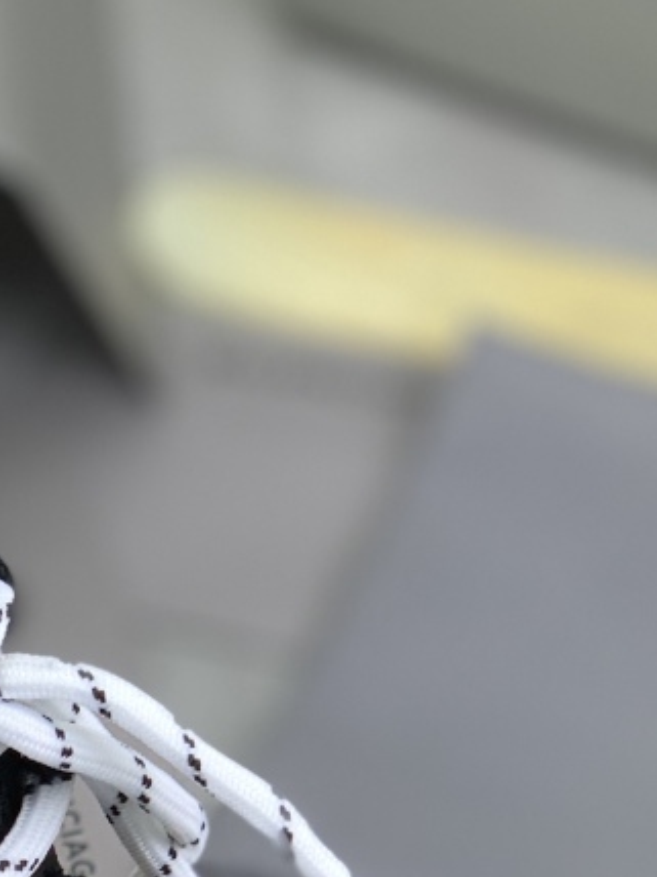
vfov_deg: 11.1
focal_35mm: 175
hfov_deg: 8.3
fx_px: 4429
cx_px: -237
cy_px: 1045
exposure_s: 1/100
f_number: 2.4
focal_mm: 6
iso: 20
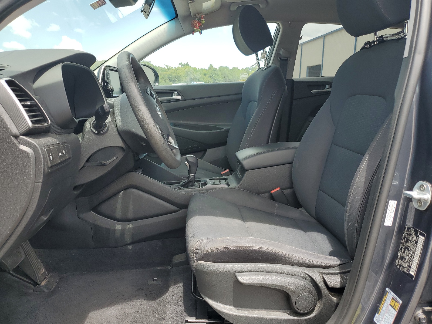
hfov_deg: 67.3
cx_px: 216
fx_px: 324
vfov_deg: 53.1
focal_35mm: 26
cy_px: 162
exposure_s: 1/769
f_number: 1.5
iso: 50
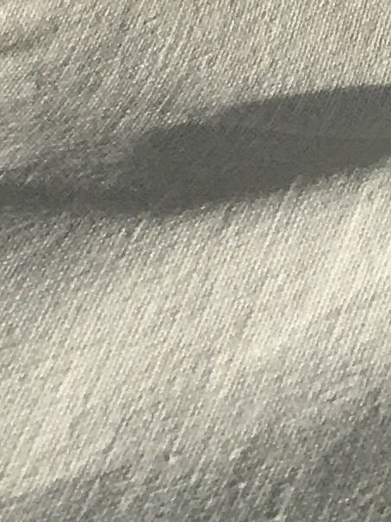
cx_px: 717
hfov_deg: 7.5
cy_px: -917
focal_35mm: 193
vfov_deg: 8.8
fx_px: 2909
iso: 25
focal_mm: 4.15
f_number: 2.2
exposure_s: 1/1183
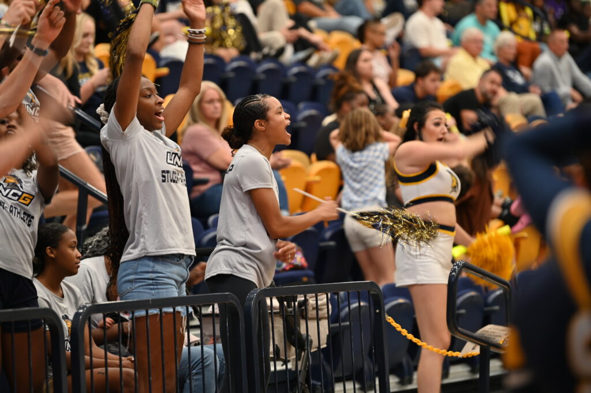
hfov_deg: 12.8
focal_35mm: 160
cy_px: 196
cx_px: 296
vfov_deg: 8.6
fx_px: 2624
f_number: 2.8
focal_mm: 160
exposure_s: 1/60
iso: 160
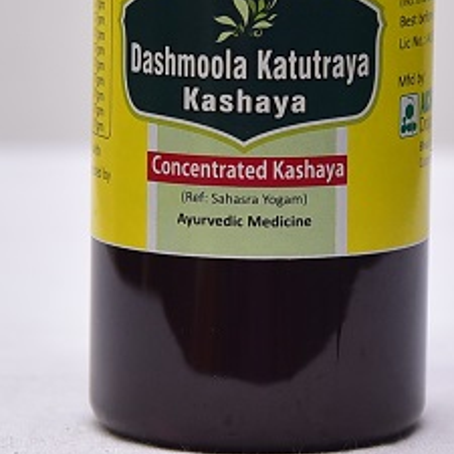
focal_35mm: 155
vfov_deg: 11.2
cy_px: 63
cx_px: 272
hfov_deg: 11.3
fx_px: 2300
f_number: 4
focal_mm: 78
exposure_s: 1/160
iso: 1250
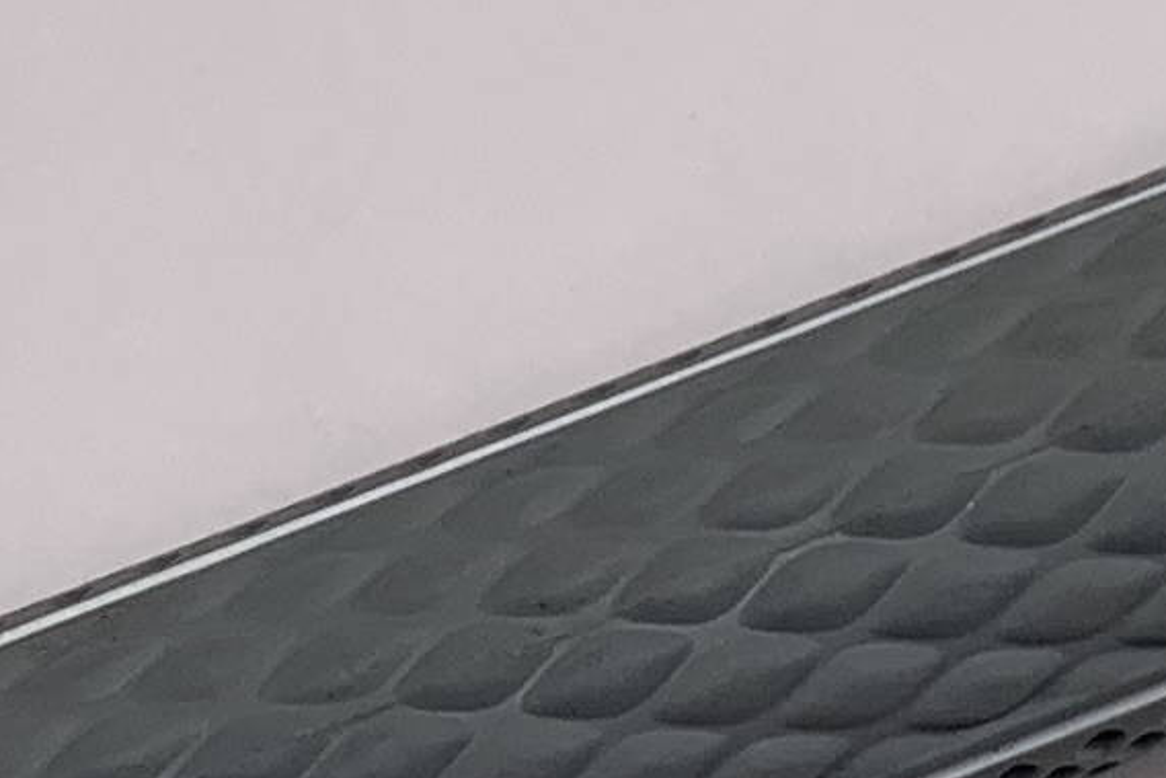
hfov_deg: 10.6
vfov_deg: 7.2
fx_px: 6220
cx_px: 113
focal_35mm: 192
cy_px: 456
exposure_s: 1/369
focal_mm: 4.25
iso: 25
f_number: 1.8
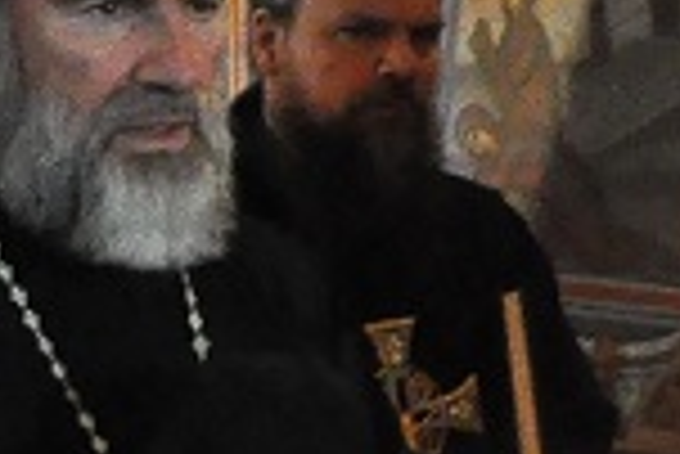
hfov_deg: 9.0
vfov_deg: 6.3
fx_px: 4046
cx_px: -689
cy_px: 753
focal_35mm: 214
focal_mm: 18
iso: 3200
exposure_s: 1/15
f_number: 3.5
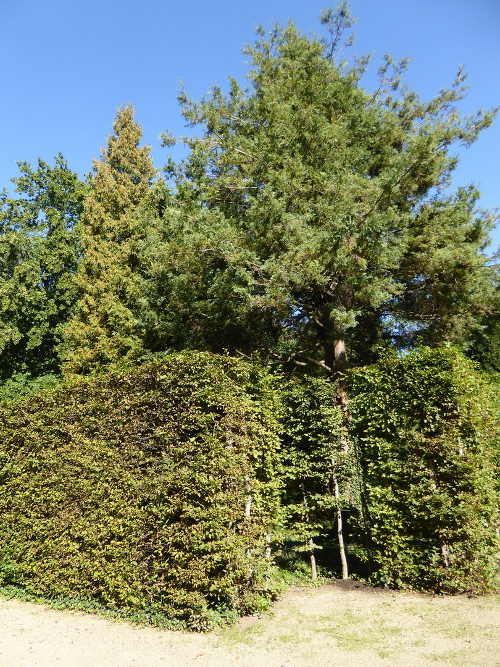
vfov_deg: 69.4
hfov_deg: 54.9
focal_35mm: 25
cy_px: 334
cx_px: 250
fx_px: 481
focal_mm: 4.3
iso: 100
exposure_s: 1/400
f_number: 3.3
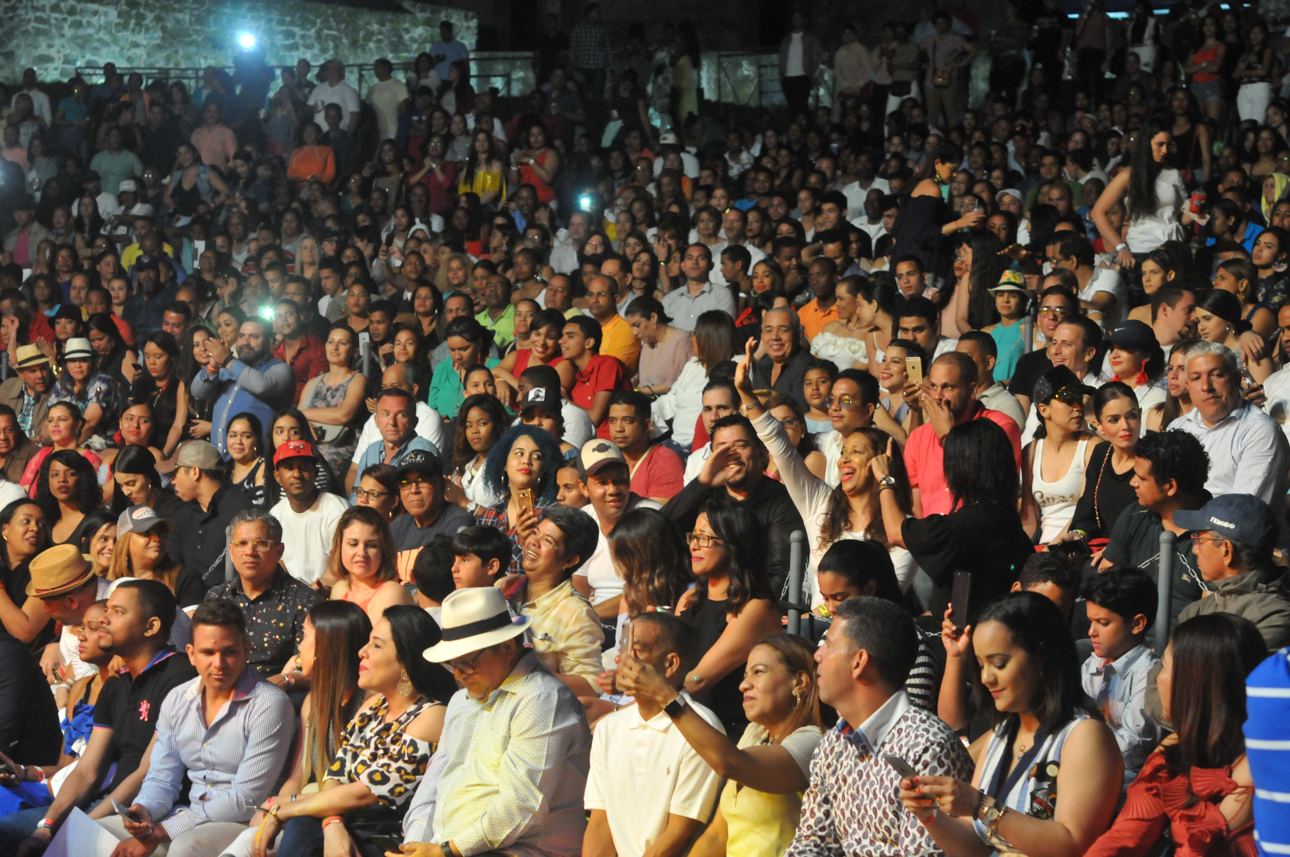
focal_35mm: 90
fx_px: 3221
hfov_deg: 22.6
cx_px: 645
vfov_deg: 15.2
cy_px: 428
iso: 2000
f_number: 4.5
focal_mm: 60
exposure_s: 1/80
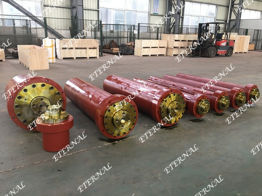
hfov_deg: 61.7
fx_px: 219
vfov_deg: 48.2
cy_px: 98
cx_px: 131
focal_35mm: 29
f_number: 2.2
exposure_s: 1/17
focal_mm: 4.15
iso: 32
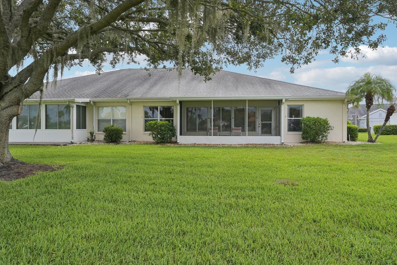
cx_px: 196
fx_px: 265
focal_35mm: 24
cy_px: 128
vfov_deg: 53.1
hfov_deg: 73.7
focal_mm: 23
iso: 400
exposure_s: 1/500
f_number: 8
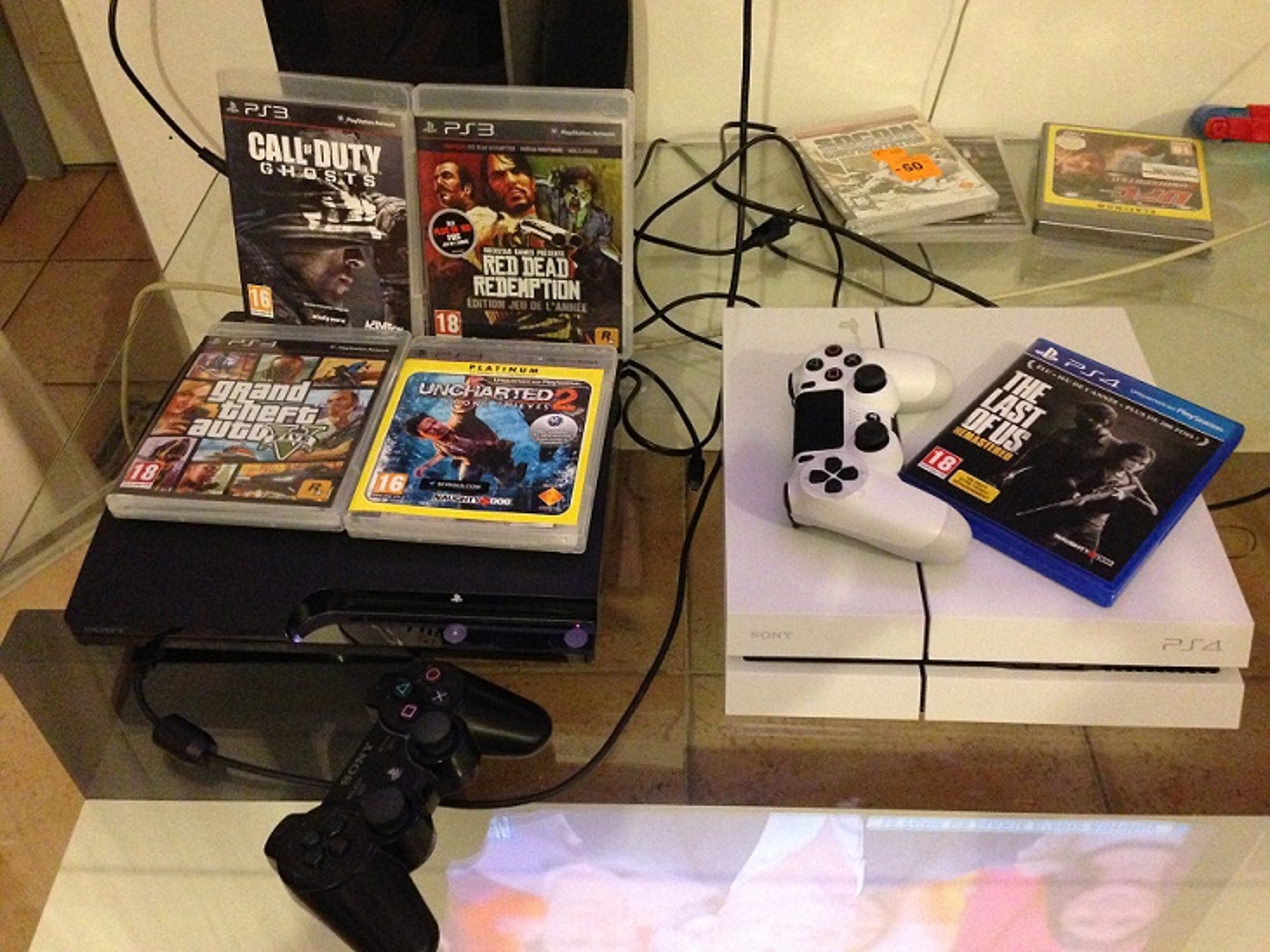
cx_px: 635
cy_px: 476
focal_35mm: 33
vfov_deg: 42.9
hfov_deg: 55.4
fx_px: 1210
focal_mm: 4.12
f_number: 2.4
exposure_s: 1/15
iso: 800
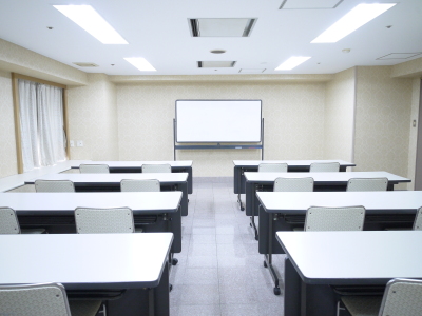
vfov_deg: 53.1
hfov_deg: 67.3
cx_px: 211
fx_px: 317
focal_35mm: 26
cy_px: 158
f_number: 4
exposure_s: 1/60
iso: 640
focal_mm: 13
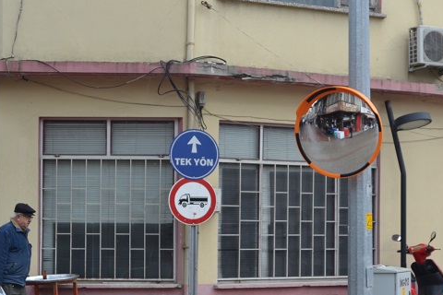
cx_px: 347
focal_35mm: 98
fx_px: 1206
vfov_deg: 13.9
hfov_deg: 20.6
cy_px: 209
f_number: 6.3
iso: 100
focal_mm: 34
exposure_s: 1/160
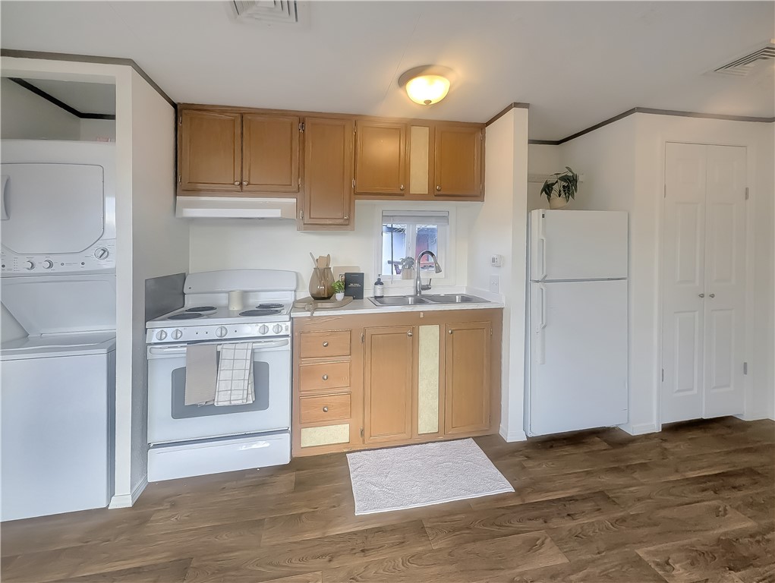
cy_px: 292
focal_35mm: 13
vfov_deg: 90.0
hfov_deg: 106.1
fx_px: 291
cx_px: 388
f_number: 2.2
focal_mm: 1.95
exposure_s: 1/161
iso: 47
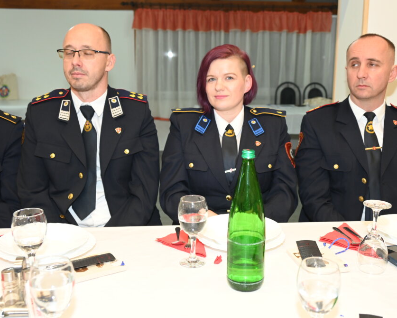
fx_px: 465
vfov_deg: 37.7
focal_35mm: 40
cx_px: 218
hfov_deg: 46.2
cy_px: 158
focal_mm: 34.5
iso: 1600
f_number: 4.8
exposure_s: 1/60
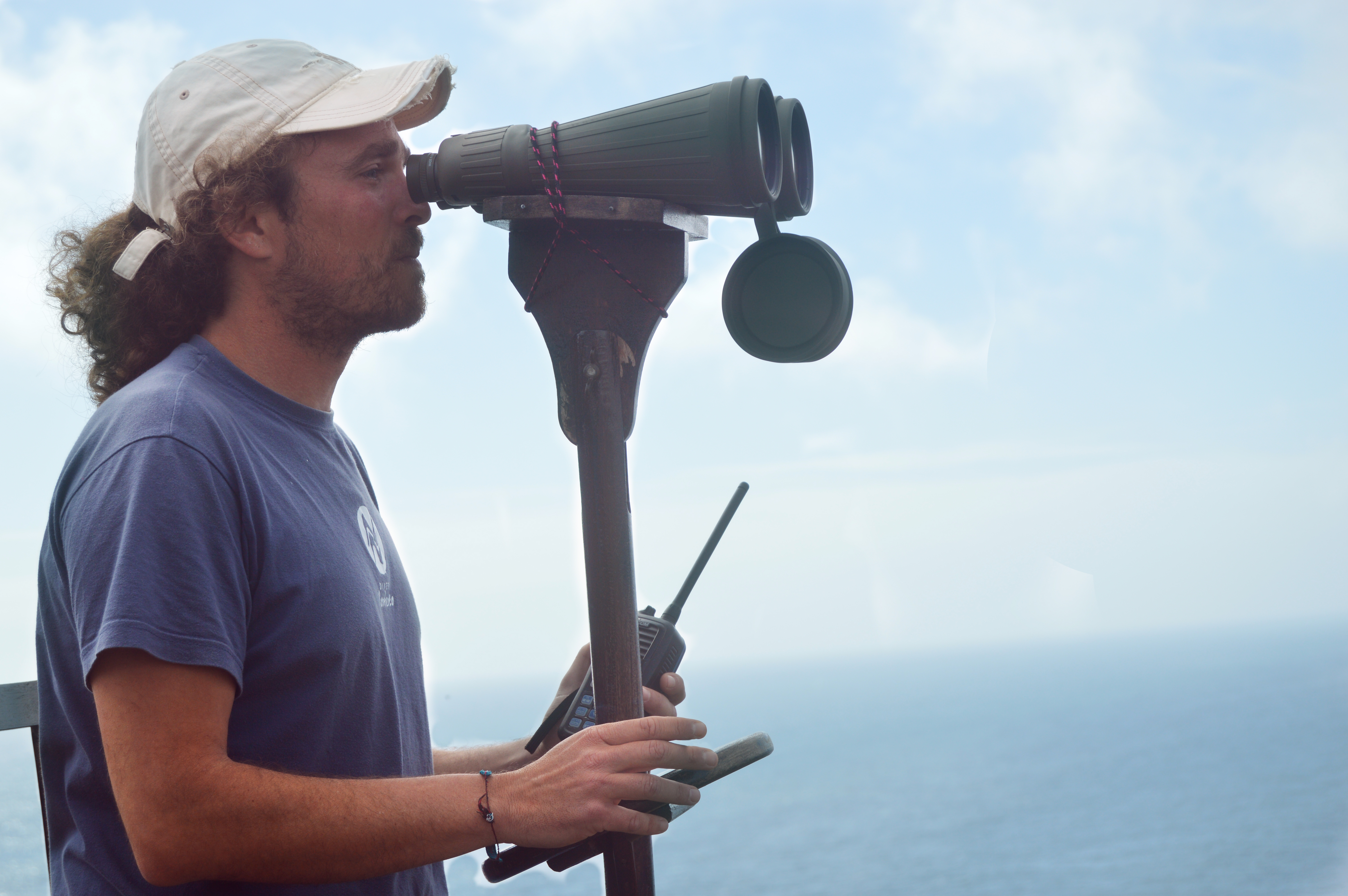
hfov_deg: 24.6
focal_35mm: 82
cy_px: 448
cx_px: 674
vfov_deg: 16.5
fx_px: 3086
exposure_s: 1/500
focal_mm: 55
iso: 100
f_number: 8
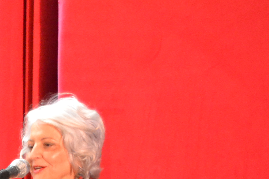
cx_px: -191
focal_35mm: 193
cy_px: 352
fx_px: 1442
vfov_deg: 6.9
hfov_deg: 10.1
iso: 3200
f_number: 4.5
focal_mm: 32
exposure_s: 1/13
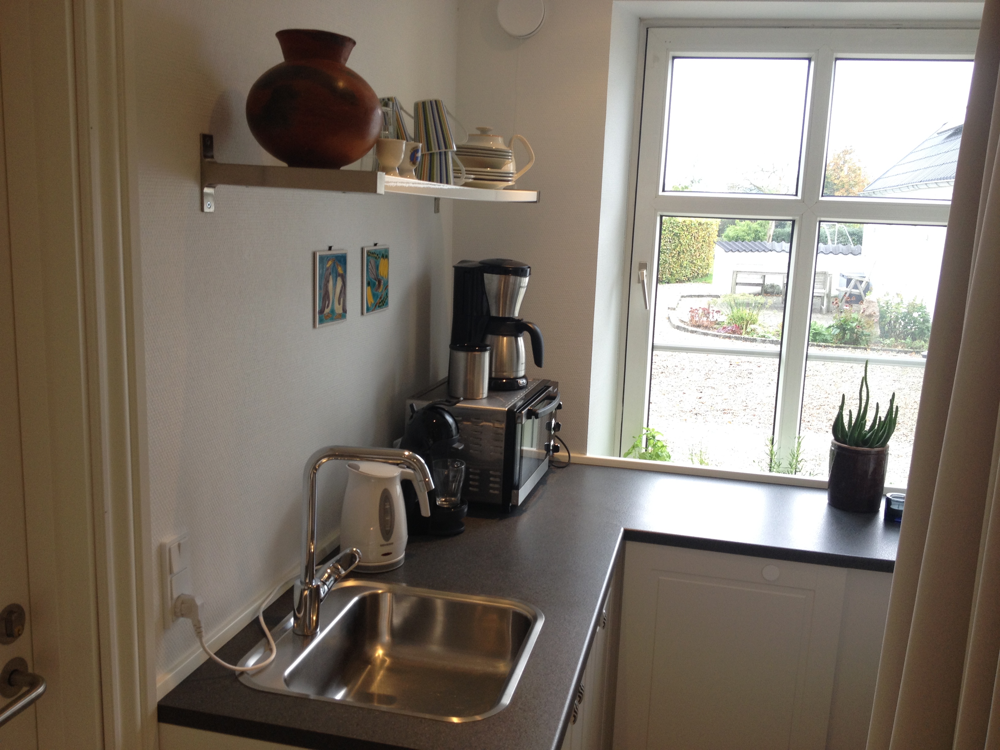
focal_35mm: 35
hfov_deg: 52.6
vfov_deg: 40.7
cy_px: 375
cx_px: 500
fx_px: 1011
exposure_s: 1/30
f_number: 2.4
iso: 50
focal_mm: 4.28
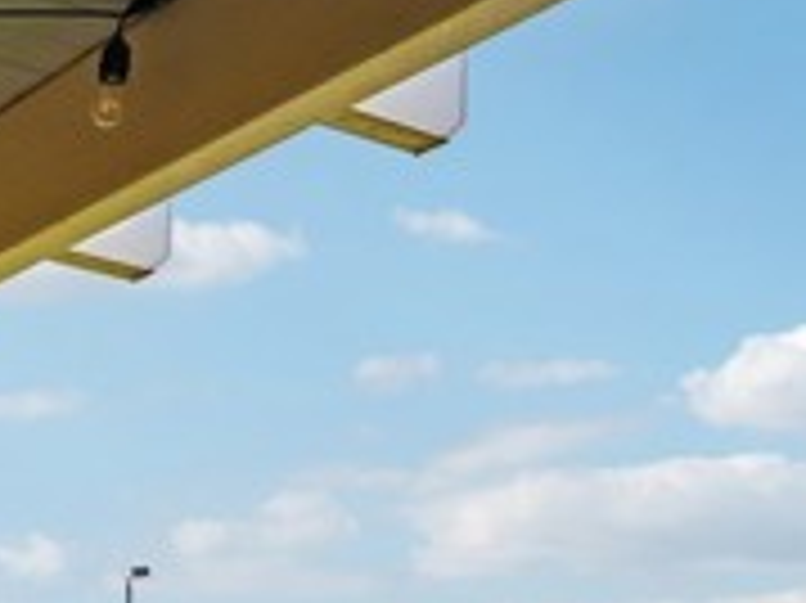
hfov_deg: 25.2
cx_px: -324
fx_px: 1459
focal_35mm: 63
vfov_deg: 20.9
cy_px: 814
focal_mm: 18.2
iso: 125
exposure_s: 1/320
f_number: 8
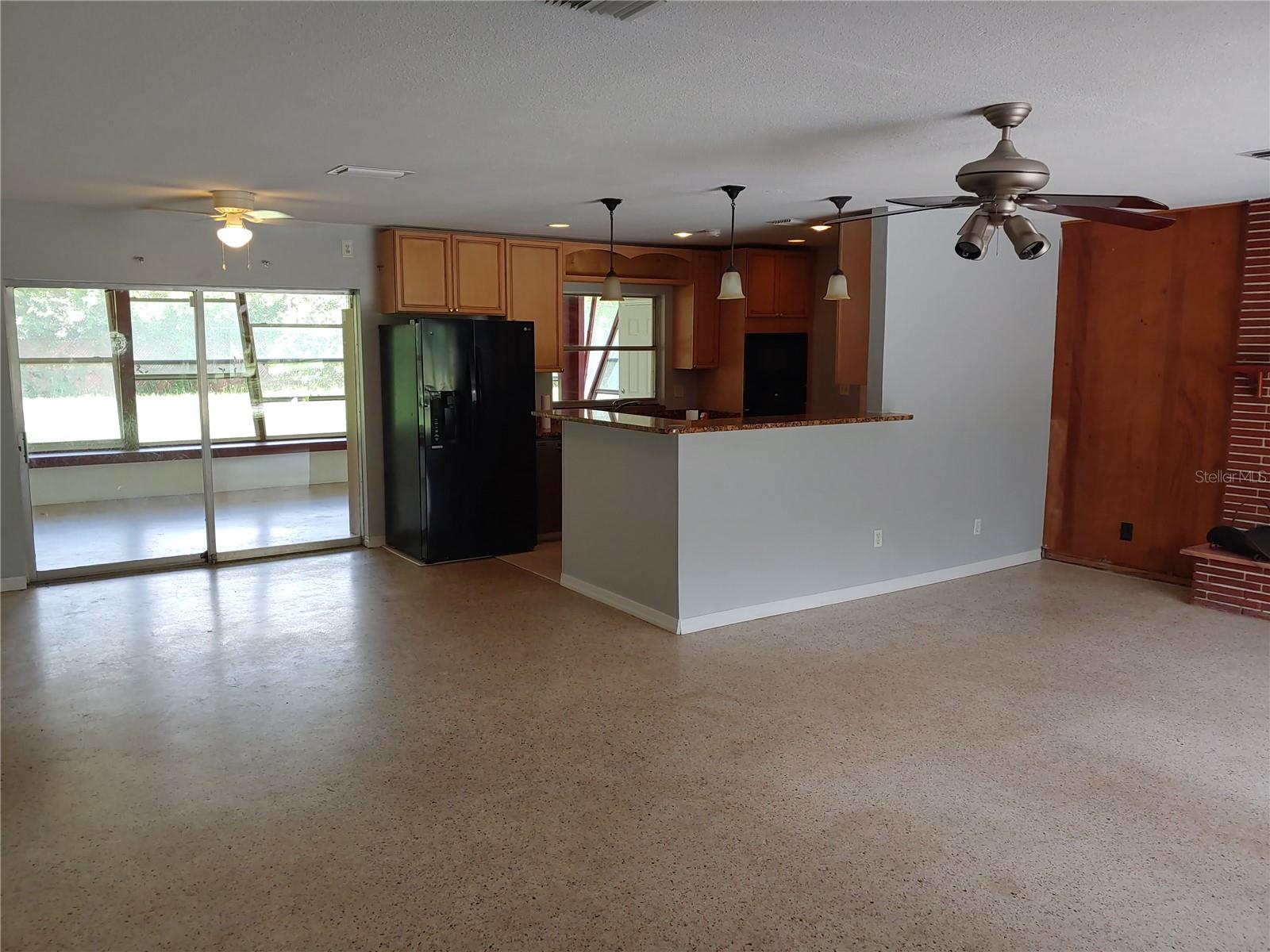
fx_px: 917
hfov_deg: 69.4
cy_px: 476
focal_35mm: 25
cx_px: 635
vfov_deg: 54.9
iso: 50
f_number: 1.5
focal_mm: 4.23
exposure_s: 1/60
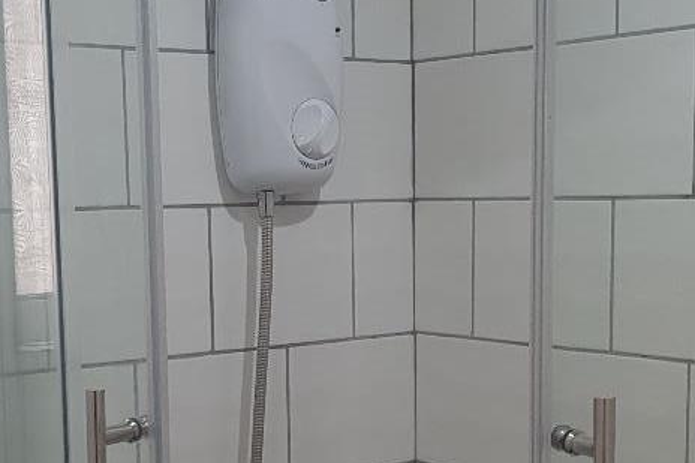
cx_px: 252
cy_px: 352
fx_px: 1351
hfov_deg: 28.7
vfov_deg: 19.3
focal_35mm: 70
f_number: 1.7
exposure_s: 1/50
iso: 80
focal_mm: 4.2
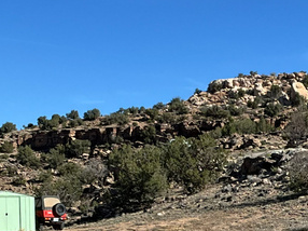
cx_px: 283
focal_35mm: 104
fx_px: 925
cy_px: 258
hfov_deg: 18.6
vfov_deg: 13.9
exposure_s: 1/2427
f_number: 1.8
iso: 25
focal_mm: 3
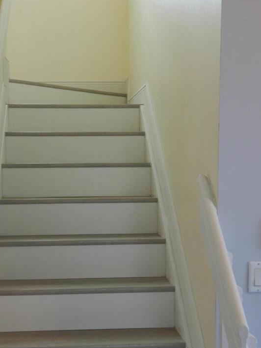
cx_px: 94
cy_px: 210
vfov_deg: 36.7
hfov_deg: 27.9
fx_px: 523
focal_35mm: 52
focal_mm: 4.3
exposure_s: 1/30
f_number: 2.8
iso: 140
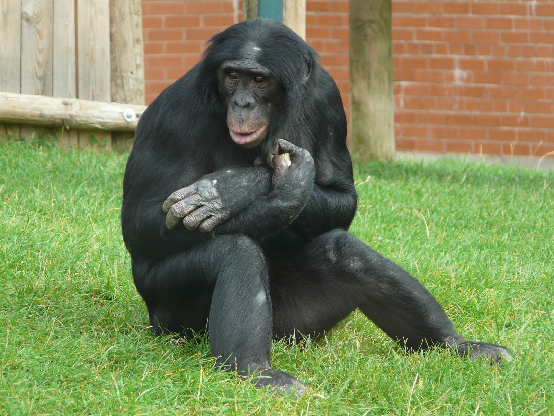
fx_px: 4705
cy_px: 208
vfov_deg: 5.1
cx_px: 277
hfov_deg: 6.7
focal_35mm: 294
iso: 100
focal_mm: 48.2
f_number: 4
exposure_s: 1/125
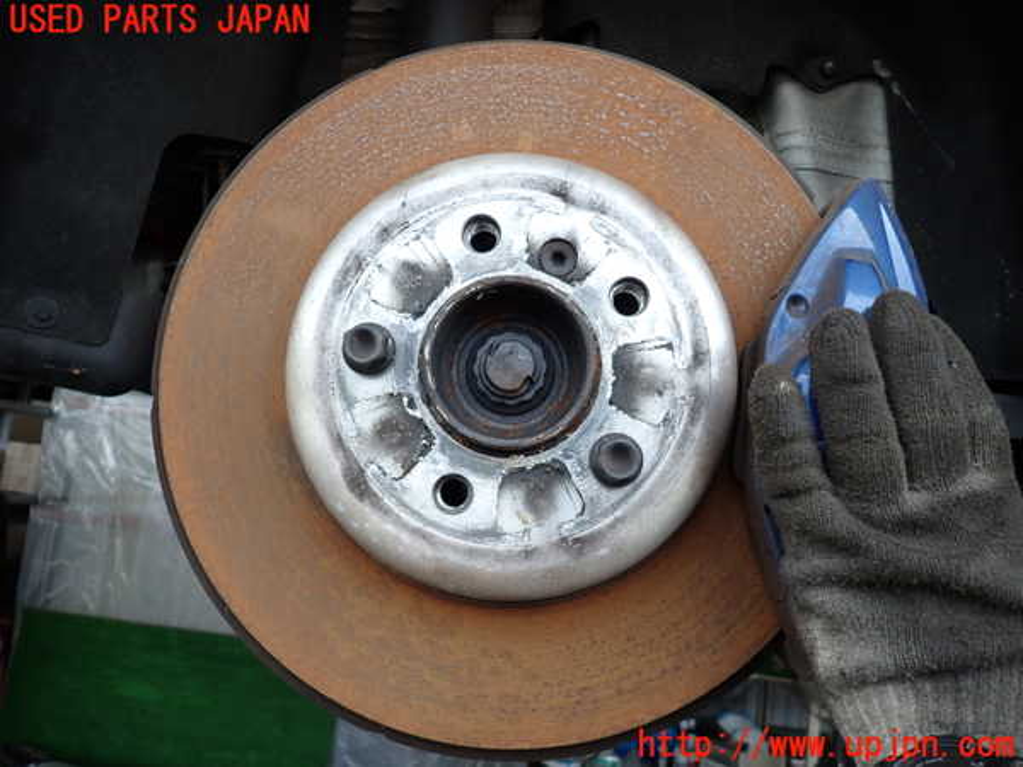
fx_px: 739
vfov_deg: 54.9
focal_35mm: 25
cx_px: 512
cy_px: 384
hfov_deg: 69.4
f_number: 2
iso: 100
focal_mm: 4.5
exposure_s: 1/160
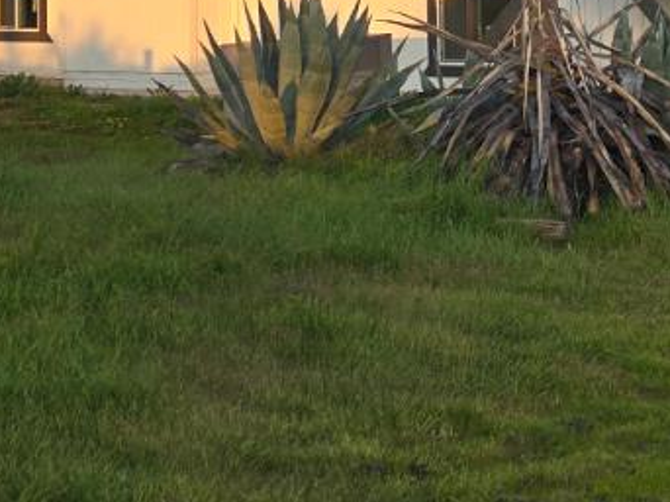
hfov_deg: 17.1
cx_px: 1081
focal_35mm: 101
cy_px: -87
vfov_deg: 14.2
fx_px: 1954
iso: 12
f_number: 1.7
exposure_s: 1/180
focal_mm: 6.3
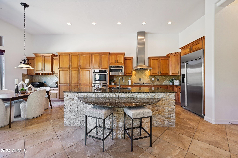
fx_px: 92
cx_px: 119
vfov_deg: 81.1
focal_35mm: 14
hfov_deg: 104.3
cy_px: 79
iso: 125
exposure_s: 1/5
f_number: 8
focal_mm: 14
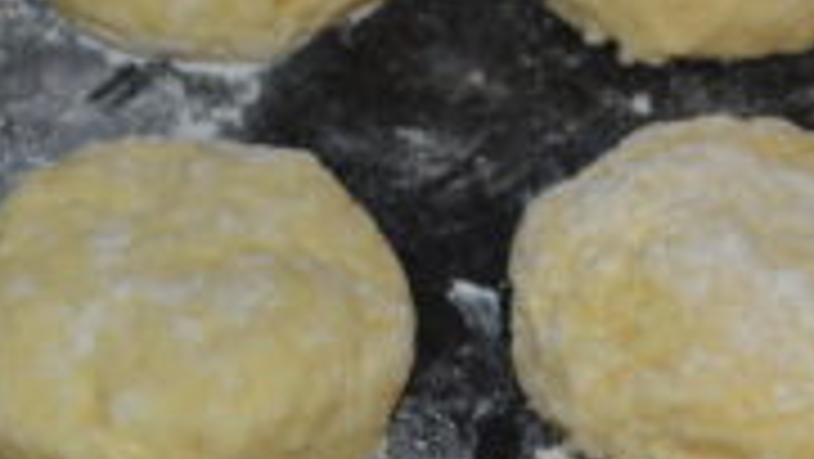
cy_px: 380
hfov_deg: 12.7
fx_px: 3671
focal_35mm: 170
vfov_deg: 7.1
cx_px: 409
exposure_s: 1/60
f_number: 4.5
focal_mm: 28
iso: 400
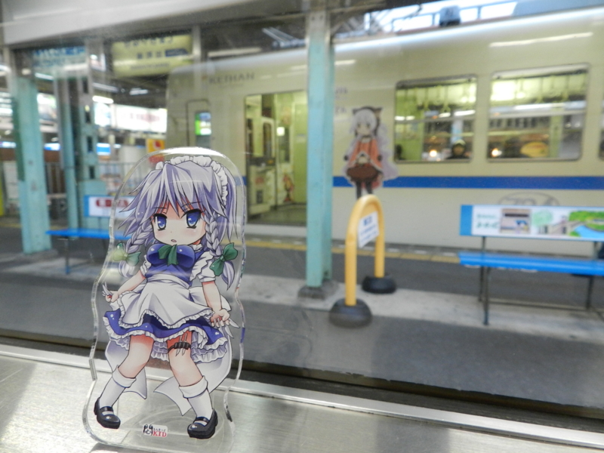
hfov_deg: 73.9
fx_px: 401
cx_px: 302
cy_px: 226
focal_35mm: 23
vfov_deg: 58.9
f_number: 3.4
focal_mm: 4
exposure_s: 1/30
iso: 400
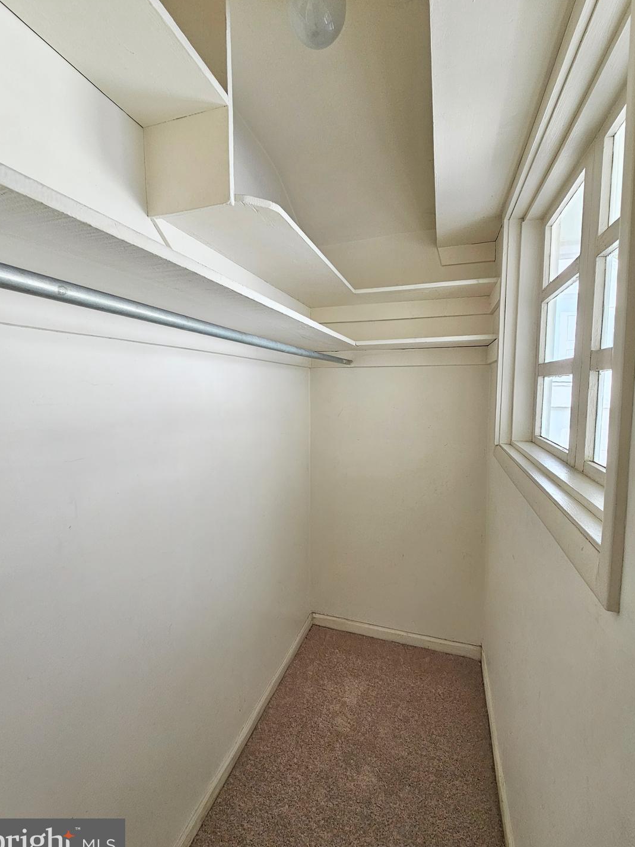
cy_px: 411
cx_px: 319
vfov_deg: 102.0
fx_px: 342
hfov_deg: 85.7
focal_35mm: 14
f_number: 2.2
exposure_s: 1/359
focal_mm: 2.2
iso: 160
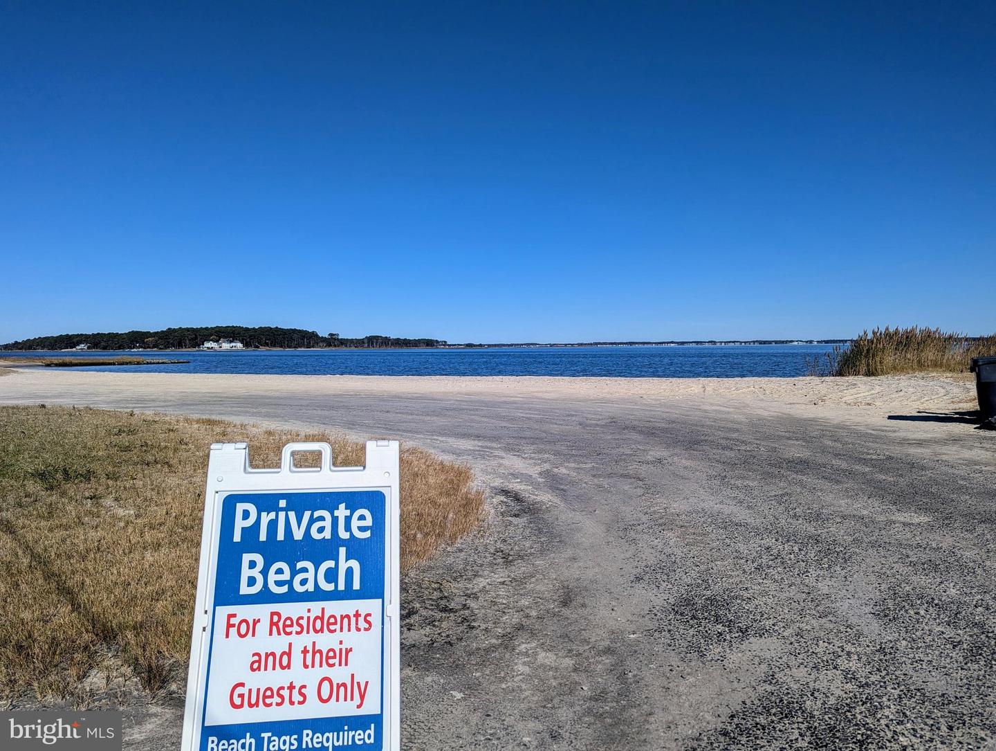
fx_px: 692
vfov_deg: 57.0
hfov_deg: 71.5
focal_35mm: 24
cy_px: 376
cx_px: 498
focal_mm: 6.81
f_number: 1.85
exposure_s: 1/7092
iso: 48
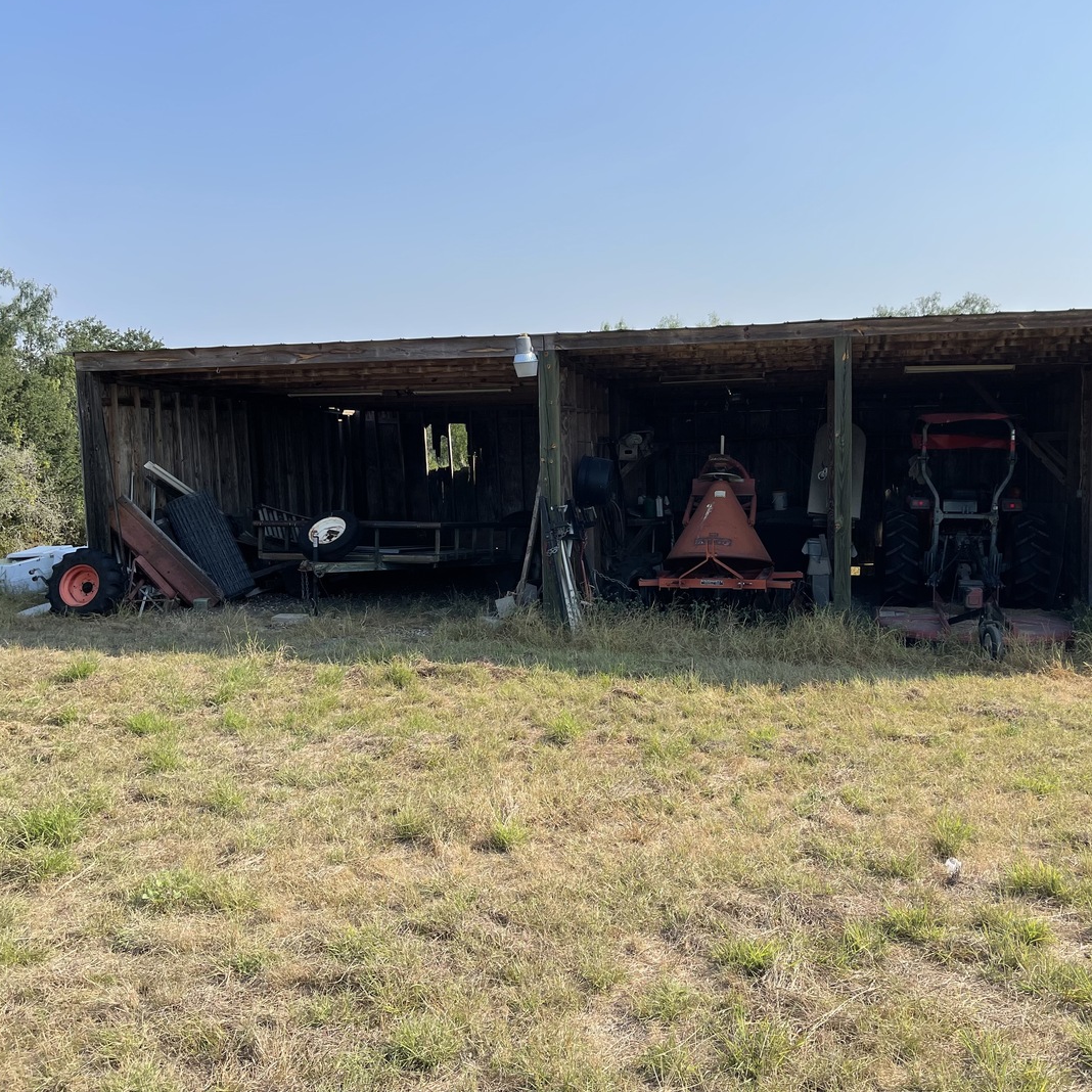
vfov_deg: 52.5
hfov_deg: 52.3
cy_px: 541
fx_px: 1106
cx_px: 630
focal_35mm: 31
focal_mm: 5.1
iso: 32
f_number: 1.6
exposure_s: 1/3922
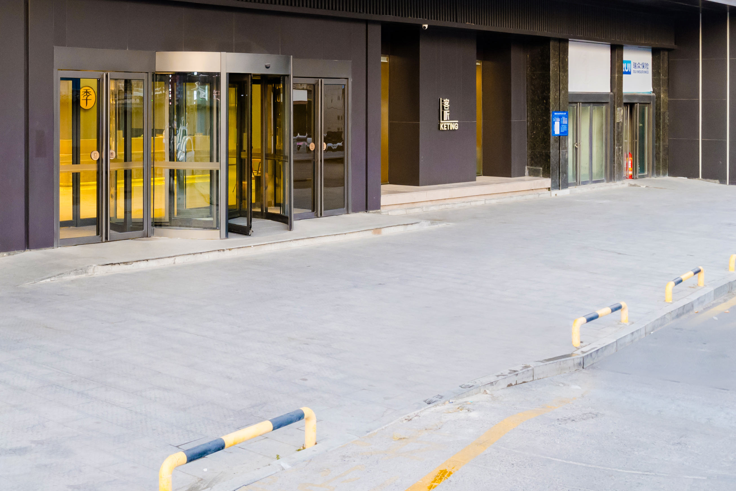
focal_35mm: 45
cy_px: 100
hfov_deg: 42.0
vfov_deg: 29.2
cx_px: 165
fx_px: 920
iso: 100
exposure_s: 1/20
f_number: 2.8
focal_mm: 8.38
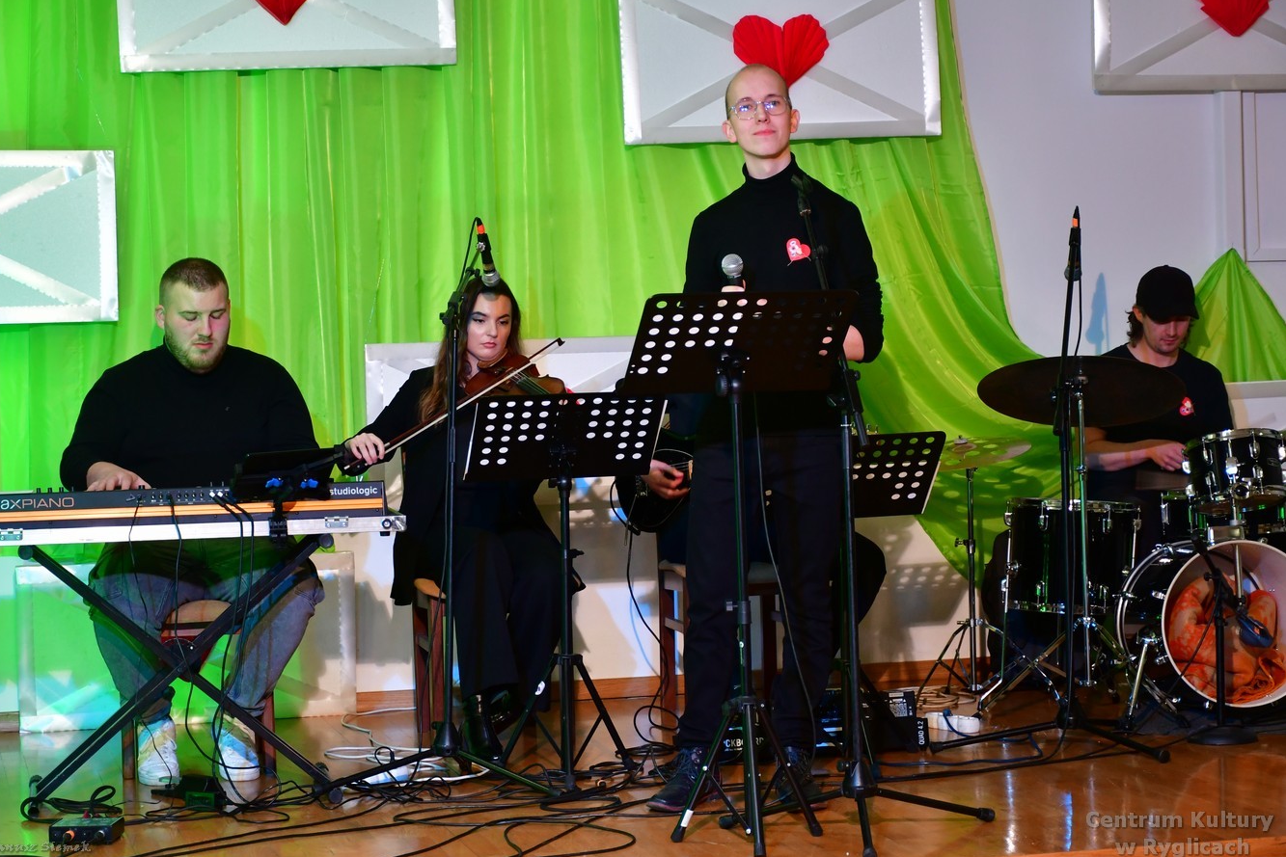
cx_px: 637
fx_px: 2822
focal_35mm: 79
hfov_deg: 25.7
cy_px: 430
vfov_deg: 17.3
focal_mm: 52
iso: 1000
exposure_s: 1/60
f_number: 4.8
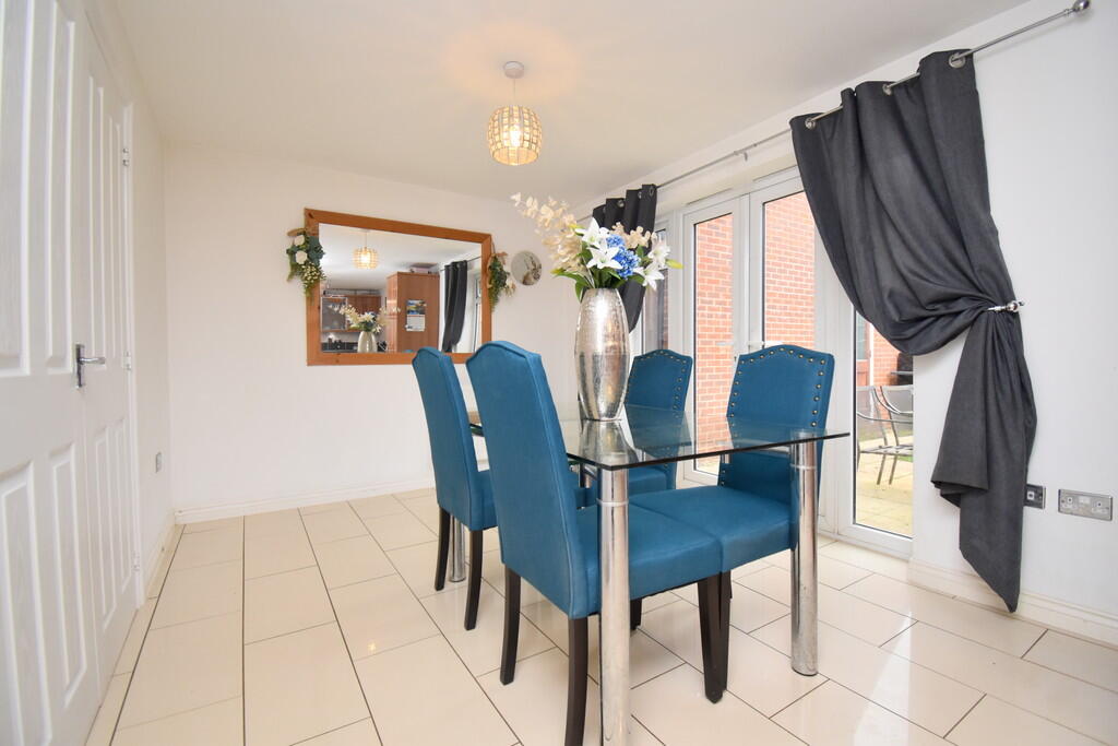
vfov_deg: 77.3
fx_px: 466
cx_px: 559
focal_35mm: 15
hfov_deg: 100.4
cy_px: 373
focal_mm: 10
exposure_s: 1/160
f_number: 4.5
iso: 800
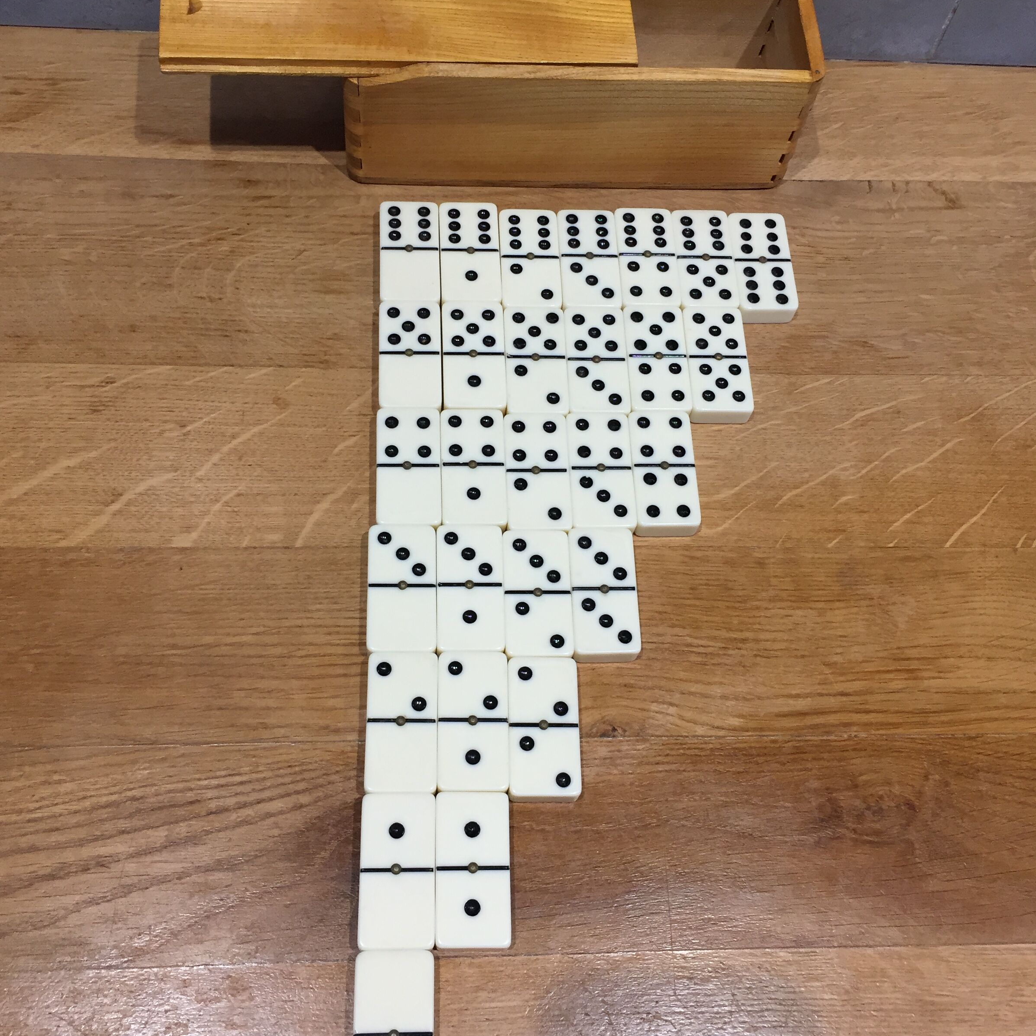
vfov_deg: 47.2
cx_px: 509
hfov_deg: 47.2
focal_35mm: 35
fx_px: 1185
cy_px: 515
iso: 40
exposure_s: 1/33
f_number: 2.2
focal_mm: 4.15
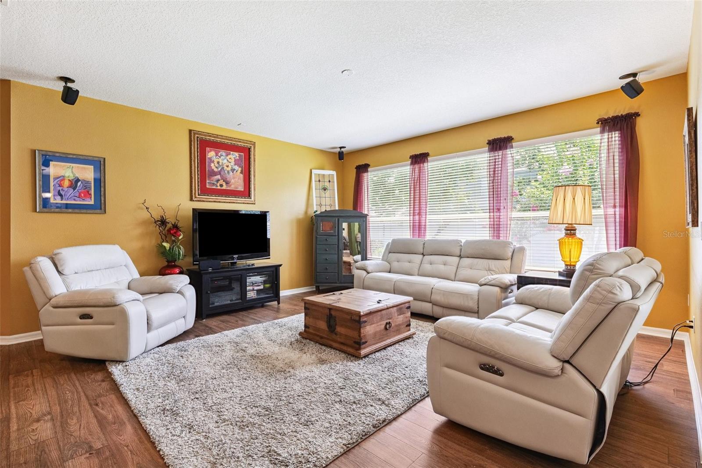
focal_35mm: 16
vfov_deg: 73.7
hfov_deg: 96.7
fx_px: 312
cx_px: 351
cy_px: 234
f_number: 8
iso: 400
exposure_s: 1/30
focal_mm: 16
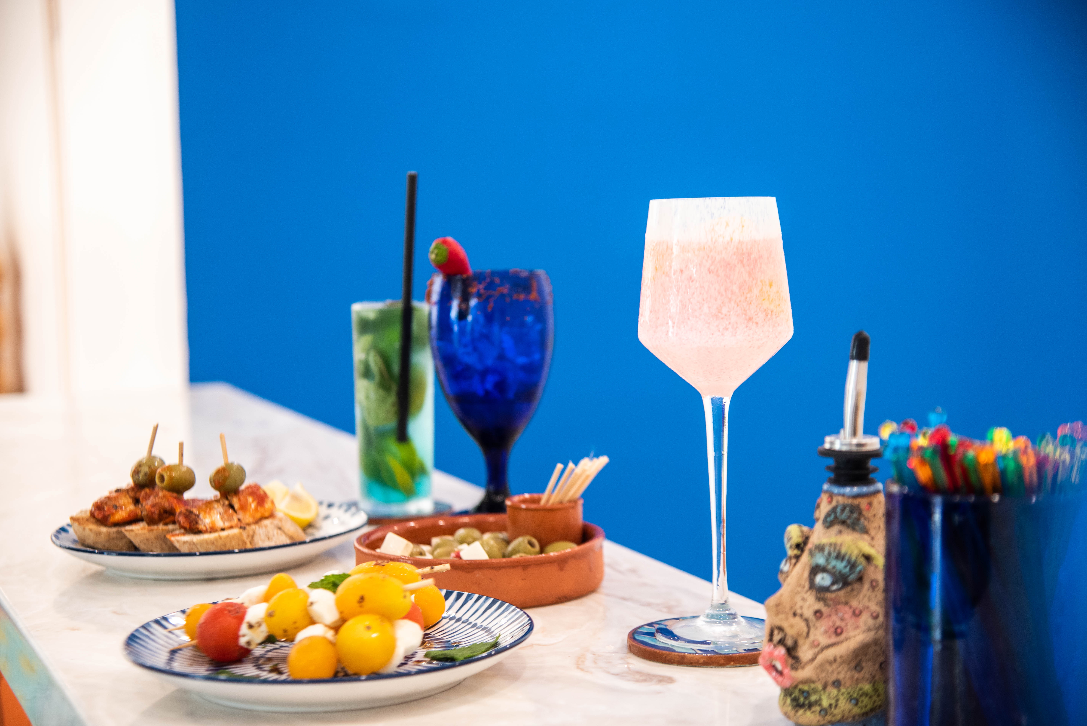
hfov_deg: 30.9
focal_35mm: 65
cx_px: 544
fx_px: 1963
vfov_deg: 20.9
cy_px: 363
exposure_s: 1/125
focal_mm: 65
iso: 1000
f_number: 4
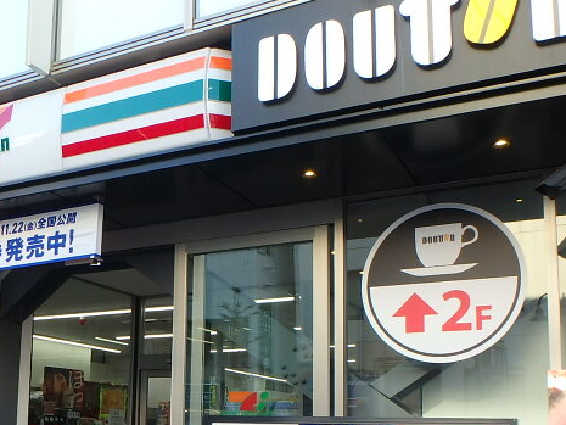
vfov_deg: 32.2
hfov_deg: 43.4
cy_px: 369
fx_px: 703
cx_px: 206
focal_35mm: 43
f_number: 3.5
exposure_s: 1/125
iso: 125
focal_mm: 3.7
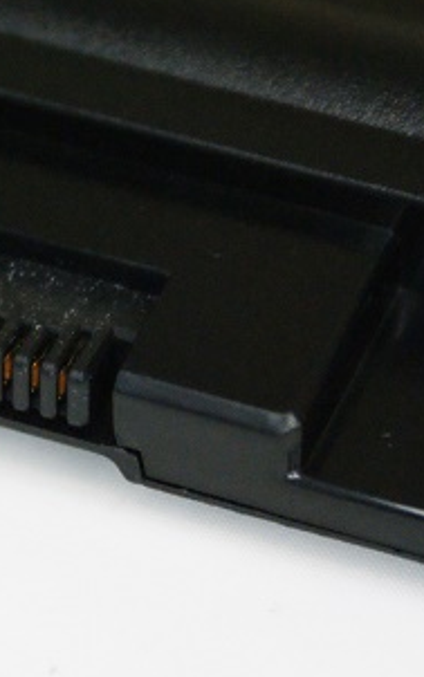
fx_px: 3805
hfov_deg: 6.4
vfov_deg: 10.2
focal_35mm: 206
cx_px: 12
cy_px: 369
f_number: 5.6
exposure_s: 1/160
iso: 1600
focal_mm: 70
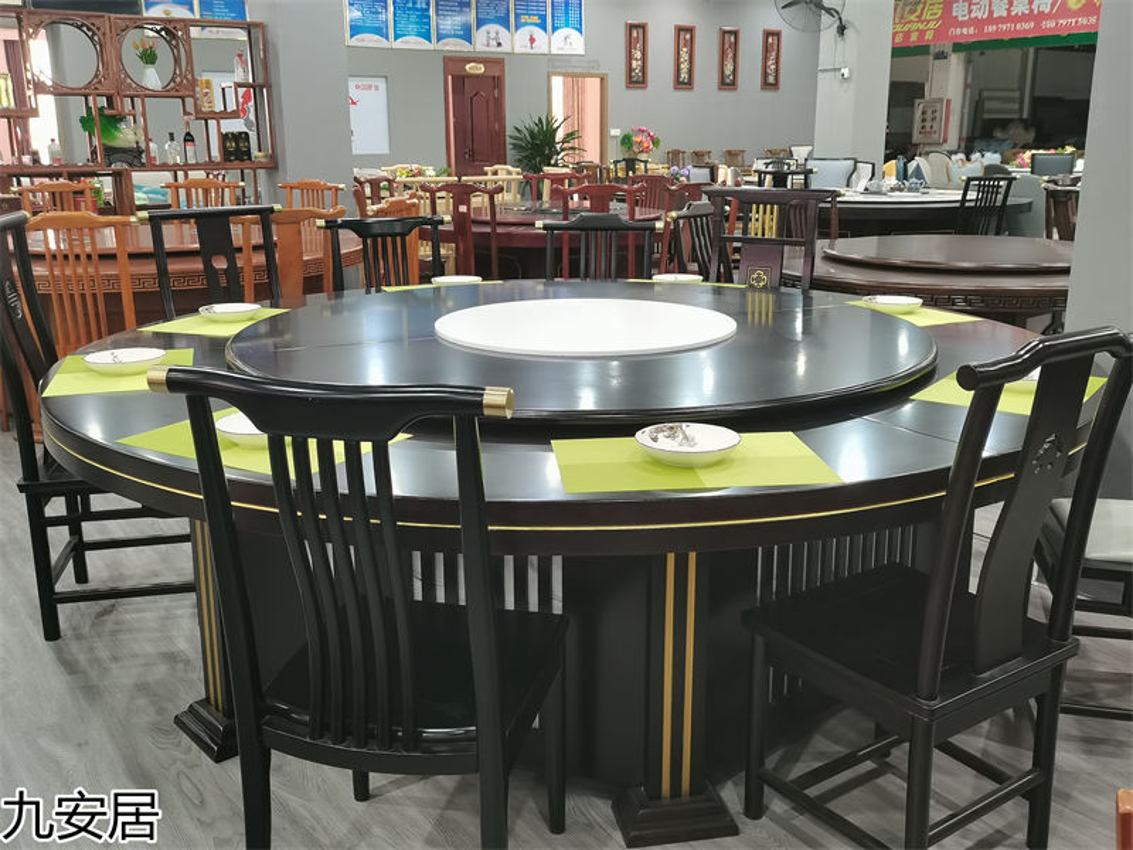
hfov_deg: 56.8
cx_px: 566
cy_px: 425
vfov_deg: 44.2
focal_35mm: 32
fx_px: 1047
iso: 250
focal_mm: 5.58
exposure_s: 1/50
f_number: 1.8
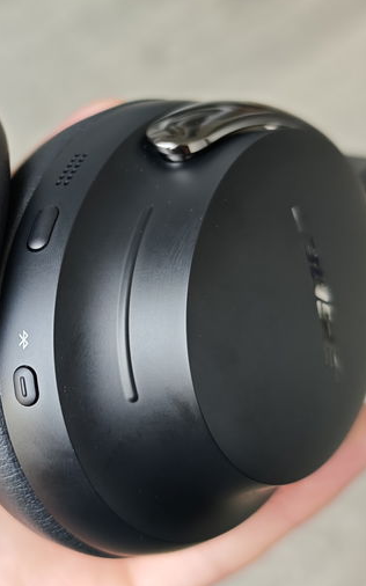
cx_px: 42
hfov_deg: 19.4
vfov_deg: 31.1
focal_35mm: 66
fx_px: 1054
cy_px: 292
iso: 125
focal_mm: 8.72
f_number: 1.63
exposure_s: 1/50
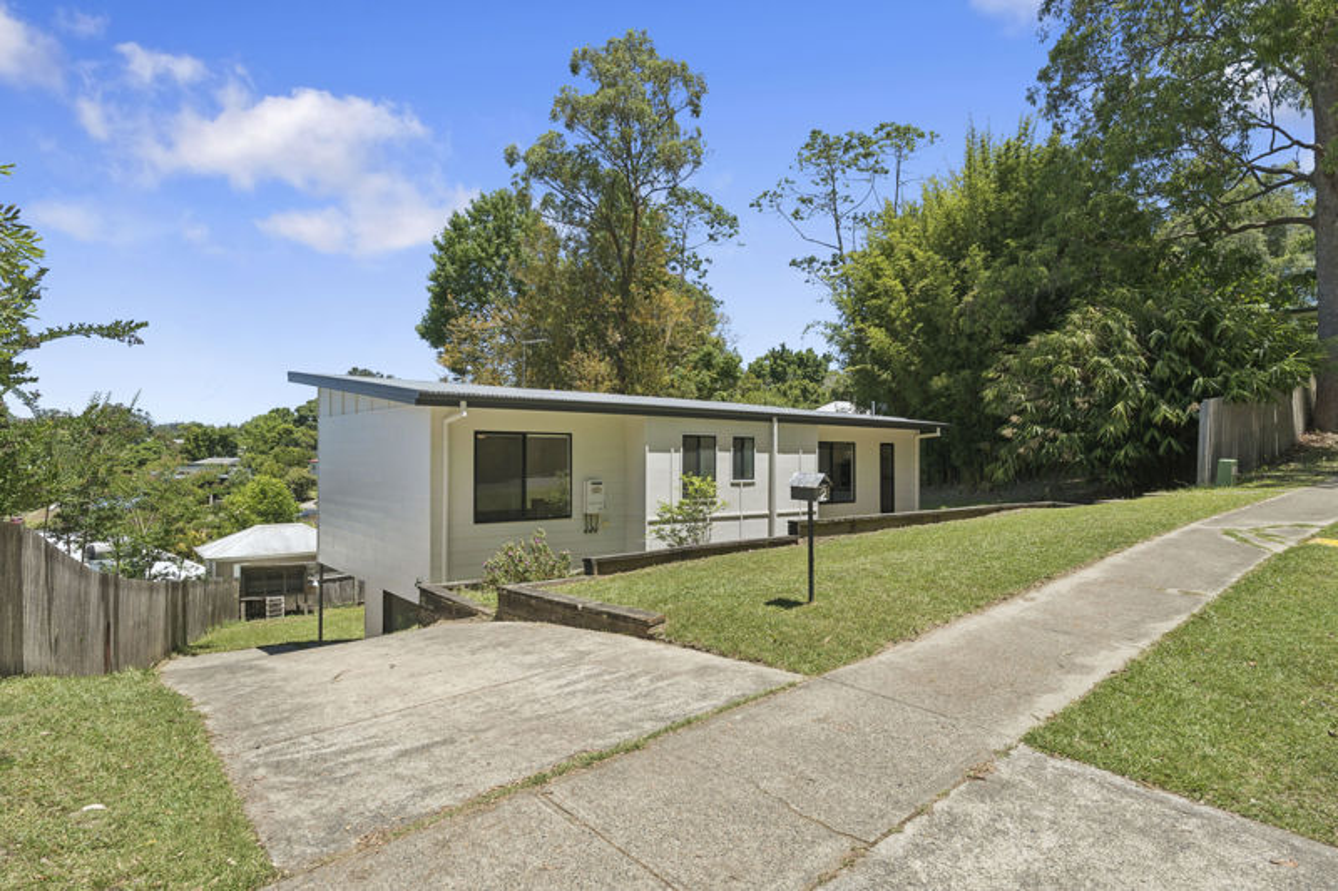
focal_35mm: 20
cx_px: 669
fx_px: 743
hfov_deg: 84.0
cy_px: 446
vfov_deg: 61.9
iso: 800
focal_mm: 20
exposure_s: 1/1250
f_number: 9
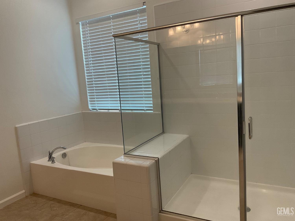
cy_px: 110
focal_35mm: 29
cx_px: 148
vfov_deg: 48.2
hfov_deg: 61.7
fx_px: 247
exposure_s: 1/60
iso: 40
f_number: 1.8
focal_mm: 3
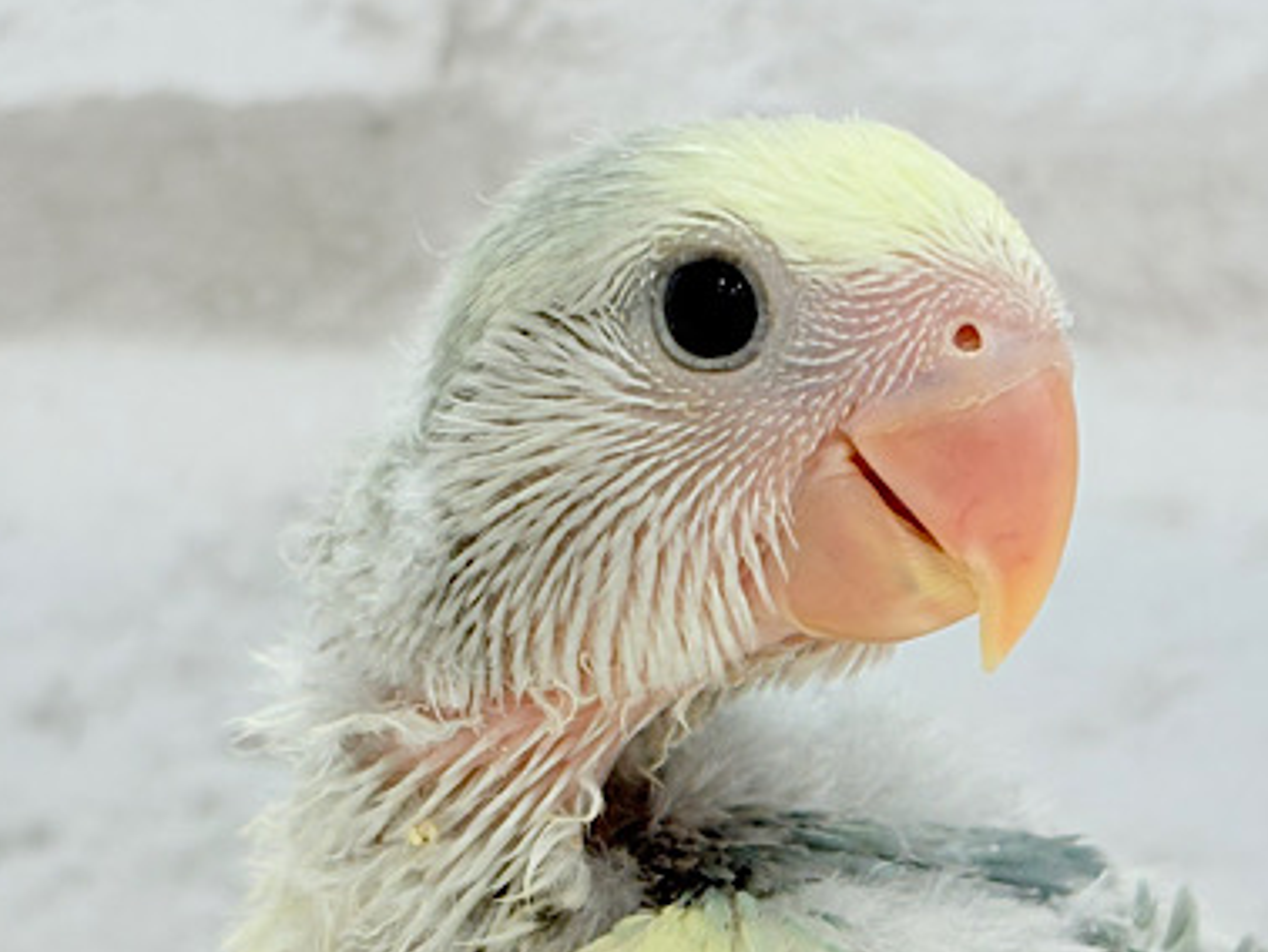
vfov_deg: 16.7
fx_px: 3226
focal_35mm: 88
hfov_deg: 22.1
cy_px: 771
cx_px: 919
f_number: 1.6
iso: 64
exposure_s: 1/100
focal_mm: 5.96
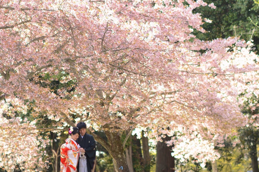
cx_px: 130
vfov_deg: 6.8
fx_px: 1454
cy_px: 86
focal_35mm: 202
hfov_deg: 10.2
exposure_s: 1/640
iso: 400
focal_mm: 135
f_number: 3.2
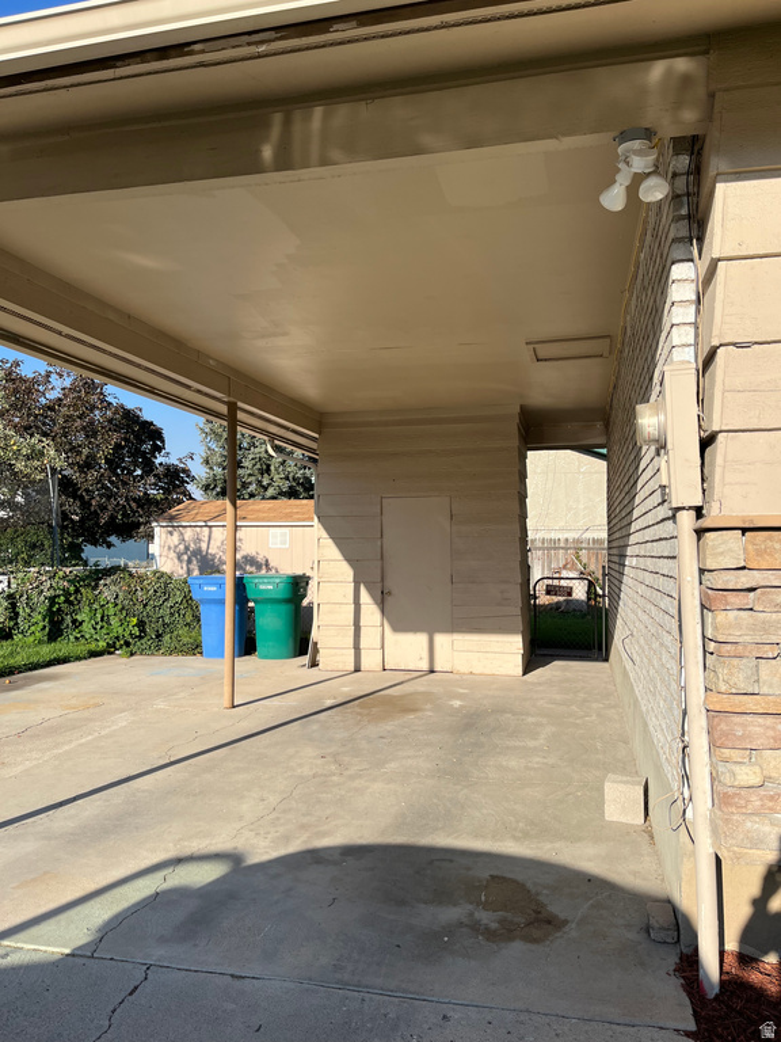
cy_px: 521
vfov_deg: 67.3
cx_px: 390
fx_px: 782
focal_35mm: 26
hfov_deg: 53.1
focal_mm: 5.1
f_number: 1.6
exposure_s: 1/2688
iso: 50
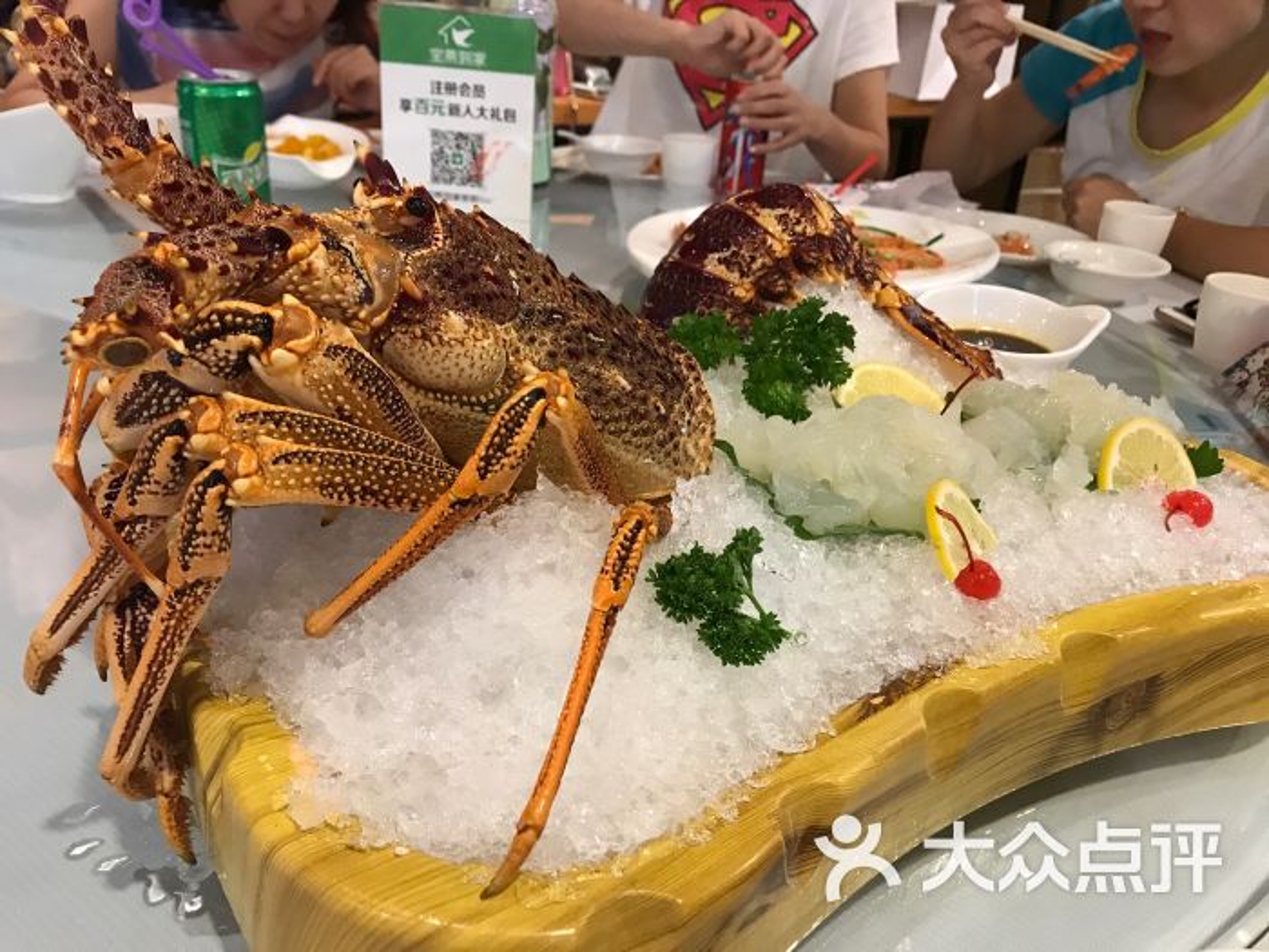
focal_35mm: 28
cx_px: 634
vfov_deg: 49.7
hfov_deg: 63.4
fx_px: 1026
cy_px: 476
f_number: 1.8
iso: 80
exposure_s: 1/17
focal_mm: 3.99
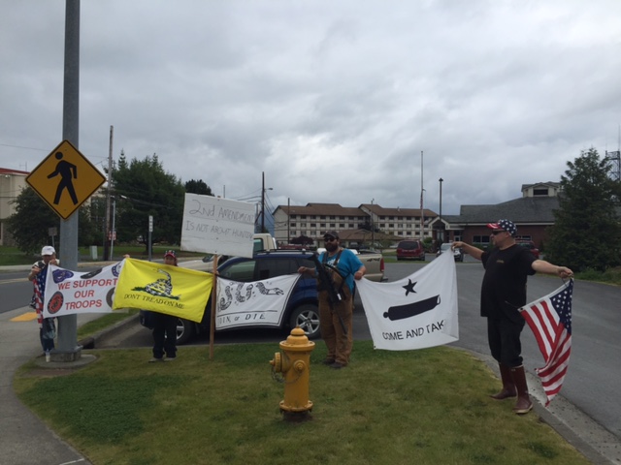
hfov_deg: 61.7
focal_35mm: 29
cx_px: 310
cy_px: 232
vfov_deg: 48.2
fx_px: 520
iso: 32
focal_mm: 4.15
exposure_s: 1/1464
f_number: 2.2
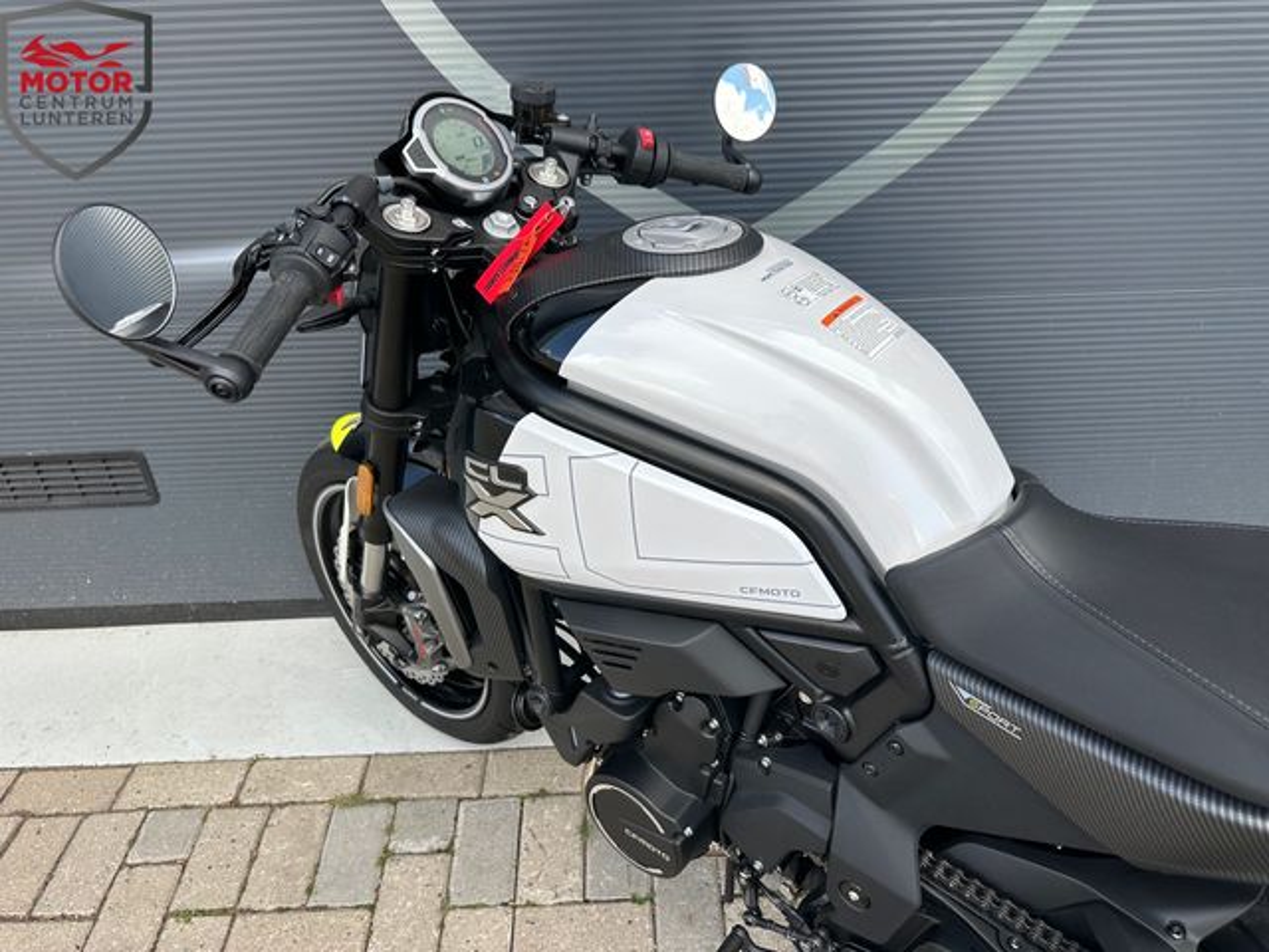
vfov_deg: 56.8
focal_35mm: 24
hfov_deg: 71.6
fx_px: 880
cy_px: 476
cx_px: 634
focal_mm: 6.86
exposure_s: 1/1095
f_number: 1.78
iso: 80
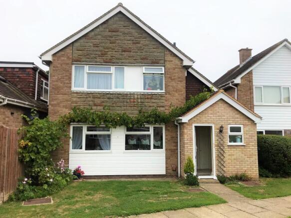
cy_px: 109
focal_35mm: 28
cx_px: 146
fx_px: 235
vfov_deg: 49.7
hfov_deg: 63.5
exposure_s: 1/887
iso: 20
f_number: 1.8
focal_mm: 3.99
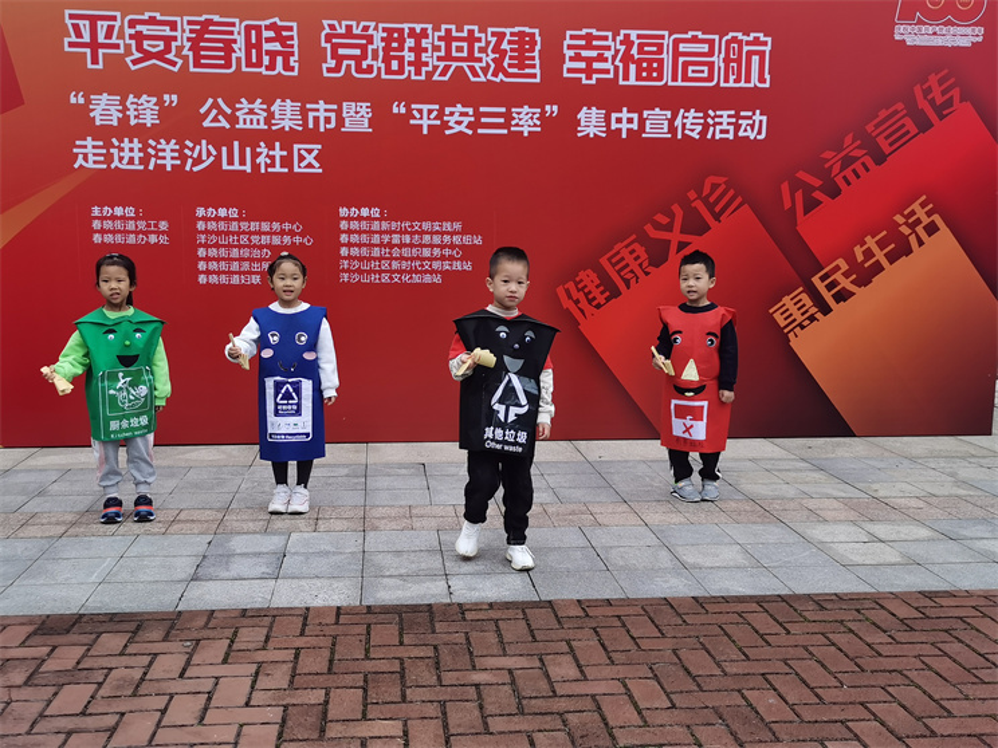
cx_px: 499
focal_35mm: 38
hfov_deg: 49.0
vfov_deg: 37.7
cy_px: 374
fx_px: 1096
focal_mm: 5.58
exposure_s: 1/917
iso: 50
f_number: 1.8
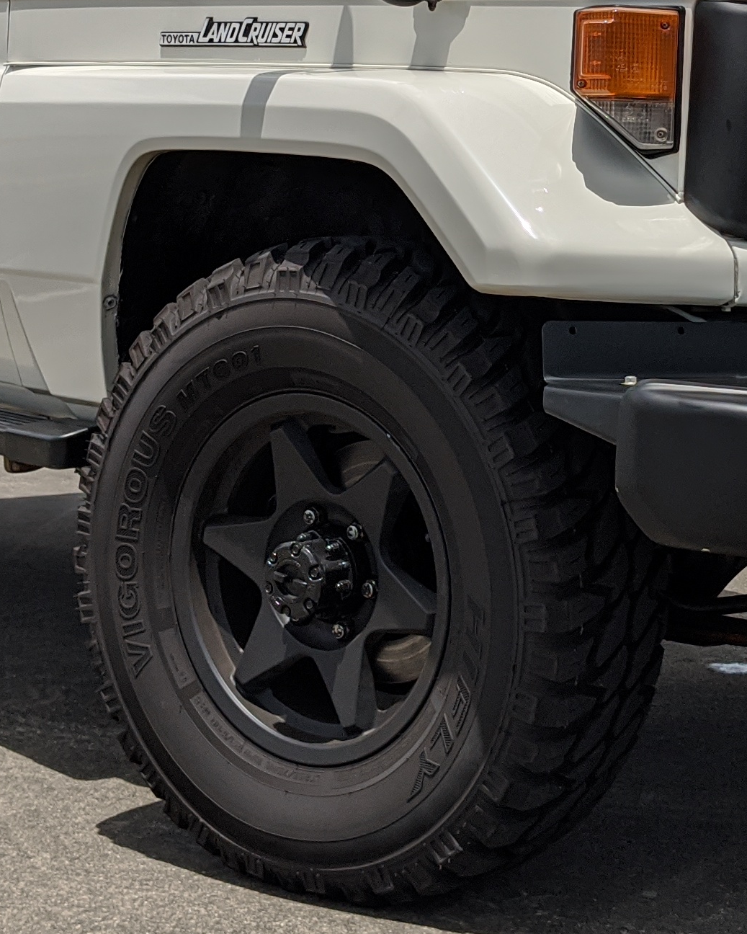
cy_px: 190
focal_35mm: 82
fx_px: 2266
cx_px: 557
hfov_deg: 18.6
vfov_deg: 23.0
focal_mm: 4.38
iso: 58
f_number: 1.73
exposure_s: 1/5882
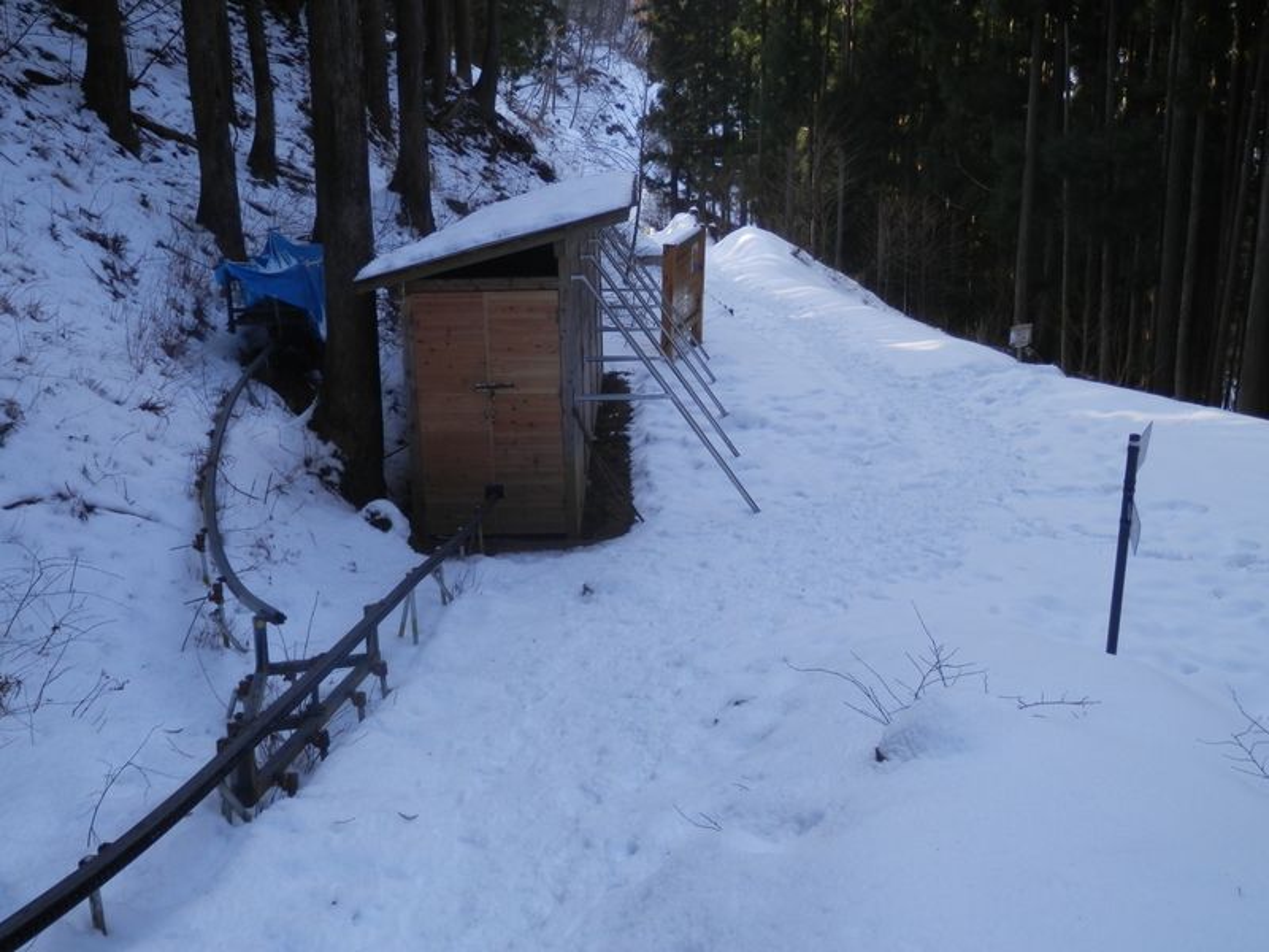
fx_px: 1356
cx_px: 634
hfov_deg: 50.1
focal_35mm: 37
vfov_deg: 38.7
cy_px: 476
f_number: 3.6
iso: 80
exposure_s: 1/160
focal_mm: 6.6
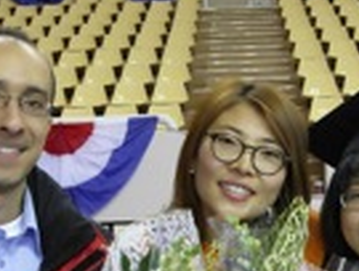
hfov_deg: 24.8
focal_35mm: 78
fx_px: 811
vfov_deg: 18.9
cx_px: 250
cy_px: 191
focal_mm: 5.2
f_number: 2.5
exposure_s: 1/30
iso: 160
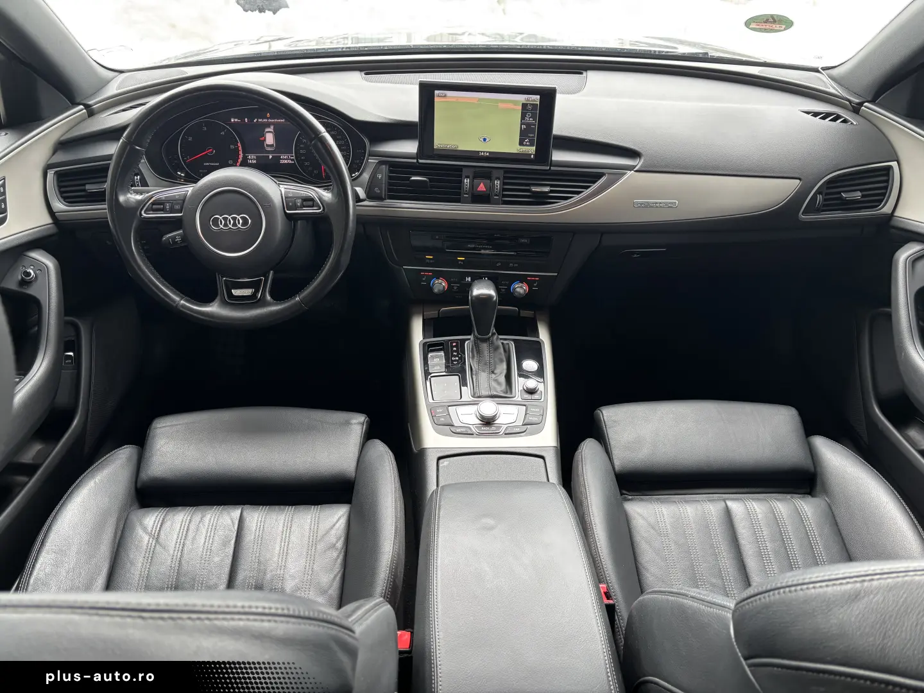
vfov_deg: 53.1
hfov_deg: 67.3
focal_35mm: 26
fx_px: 694
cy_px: 346
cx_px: 462
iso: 125
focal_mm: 5.96
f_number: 1.6
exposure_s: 1/120
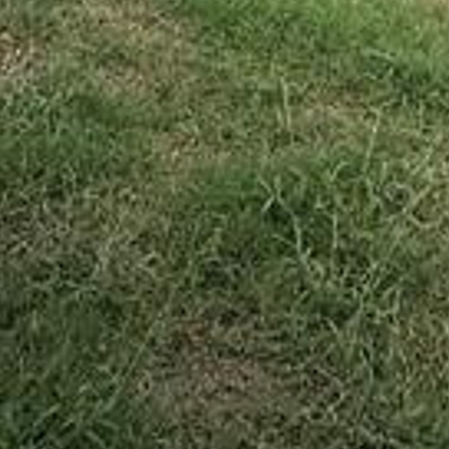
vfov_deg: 14.2
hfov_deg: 18.5
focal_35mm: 93
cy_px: -555
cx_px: 363
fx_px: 1365
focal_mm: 2.22
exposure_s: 1/2165
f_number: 2.2
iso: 50
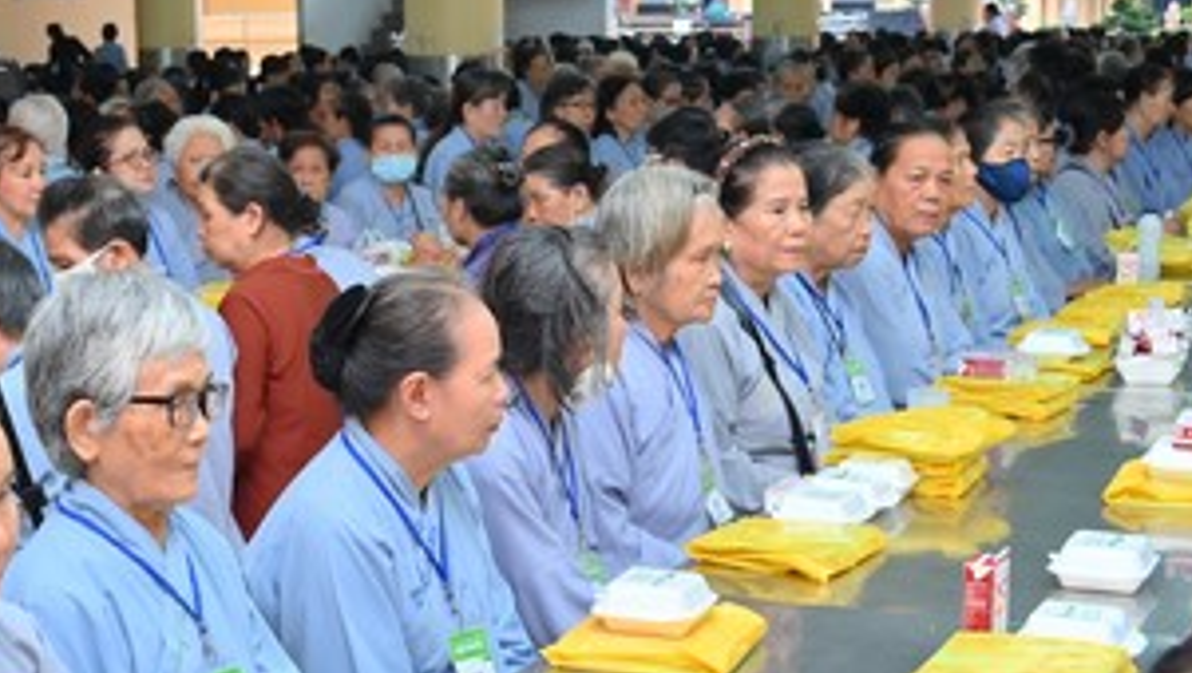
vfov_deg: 17.2
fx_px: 2215
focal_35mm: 70
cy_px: 521
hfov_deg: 29.8
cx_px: 360
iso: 1000
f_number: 5
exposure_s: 1/125
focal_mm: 31
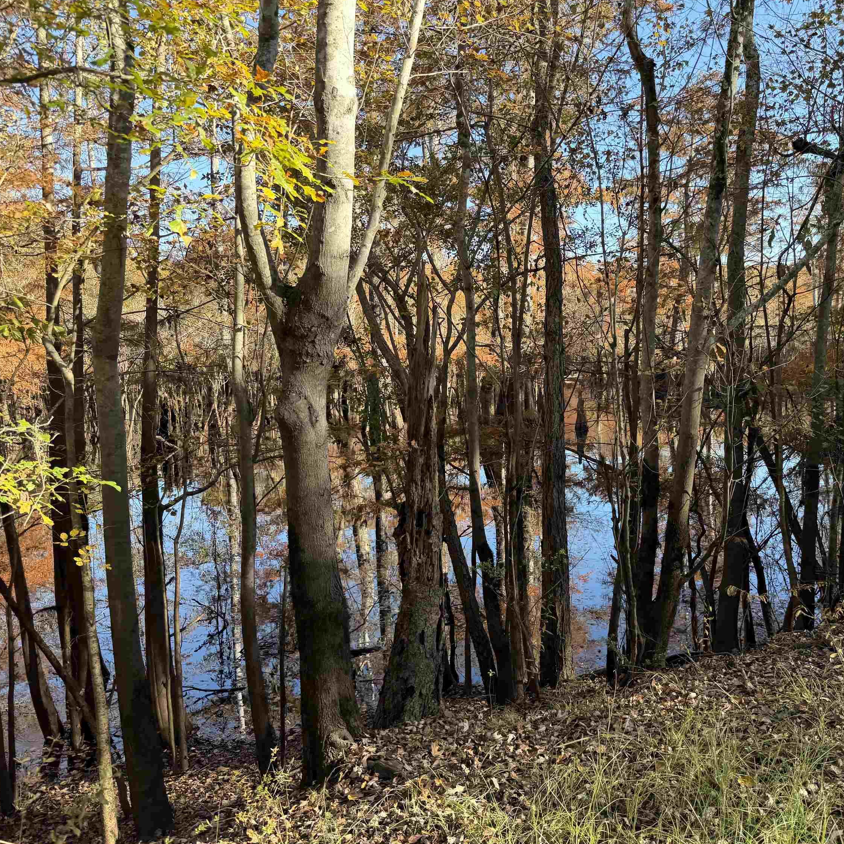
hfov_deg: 55.0
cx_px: 529
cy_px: 415
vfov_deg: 55.6
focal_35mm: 29
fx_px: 800
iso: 100
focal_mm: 6.76
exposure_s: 1/584
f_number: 1.78
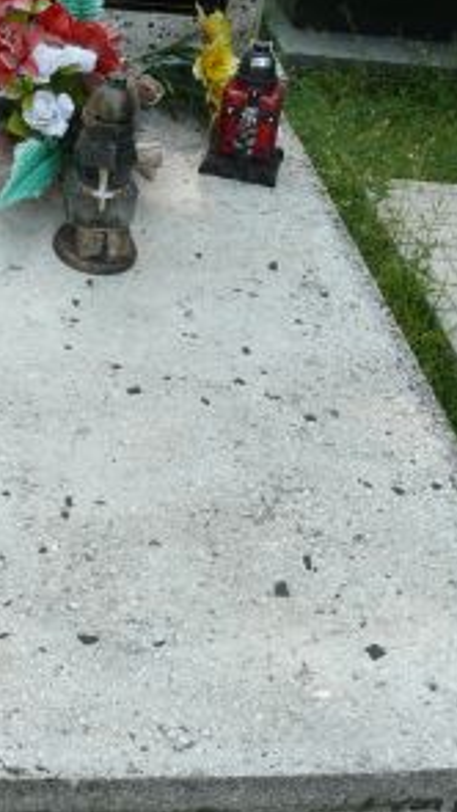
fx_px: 1335
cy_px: 330
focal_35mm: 62
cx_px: 138
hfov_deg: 19.3
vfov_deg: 33.7
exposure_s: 1/200
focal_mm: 7.4
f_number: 4
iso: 100
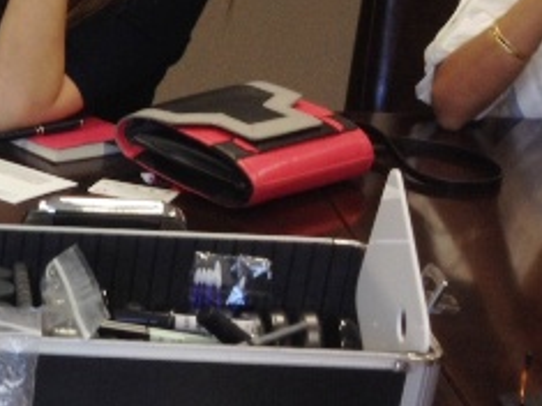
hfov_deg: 15.2
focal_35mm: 119
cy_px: 415
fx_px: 1862
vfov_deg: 12.3
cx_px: -304
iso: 50
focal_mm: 4.28
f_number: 2.4
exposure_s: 1/30
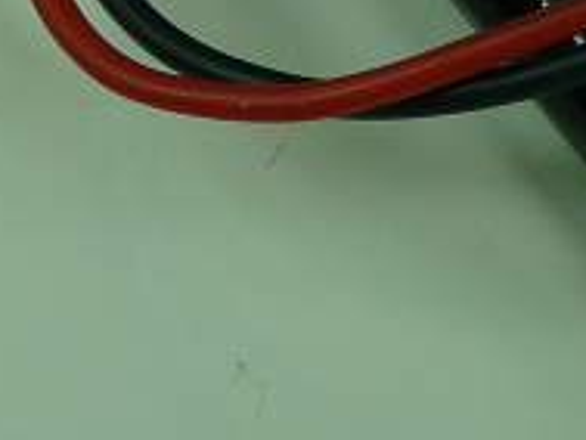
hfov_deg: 9.9
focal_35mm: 196
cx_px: 722
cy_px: -127
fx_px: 3320
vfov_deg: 7.5
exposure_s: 1/100
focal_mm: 5.9
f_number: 3.2
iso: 100
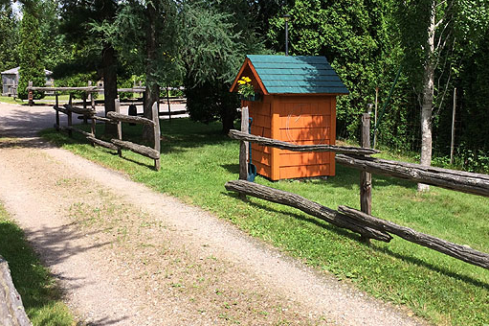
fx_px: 584
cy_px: 120
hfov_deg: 45.4
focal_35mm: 43
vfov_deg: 31.0
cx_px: 274
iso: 32
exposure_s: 1/1244
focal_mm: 4.15
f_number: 2.2
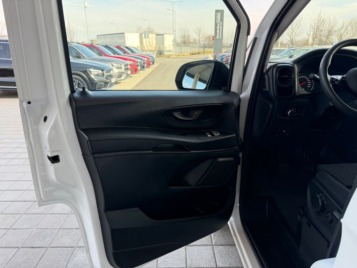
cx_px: 178
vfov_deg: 56.8
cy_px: 134
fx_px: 248
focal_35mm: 24
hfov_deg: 71.6
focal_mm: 6.76
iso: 100
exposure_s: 1/443
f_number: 1.78
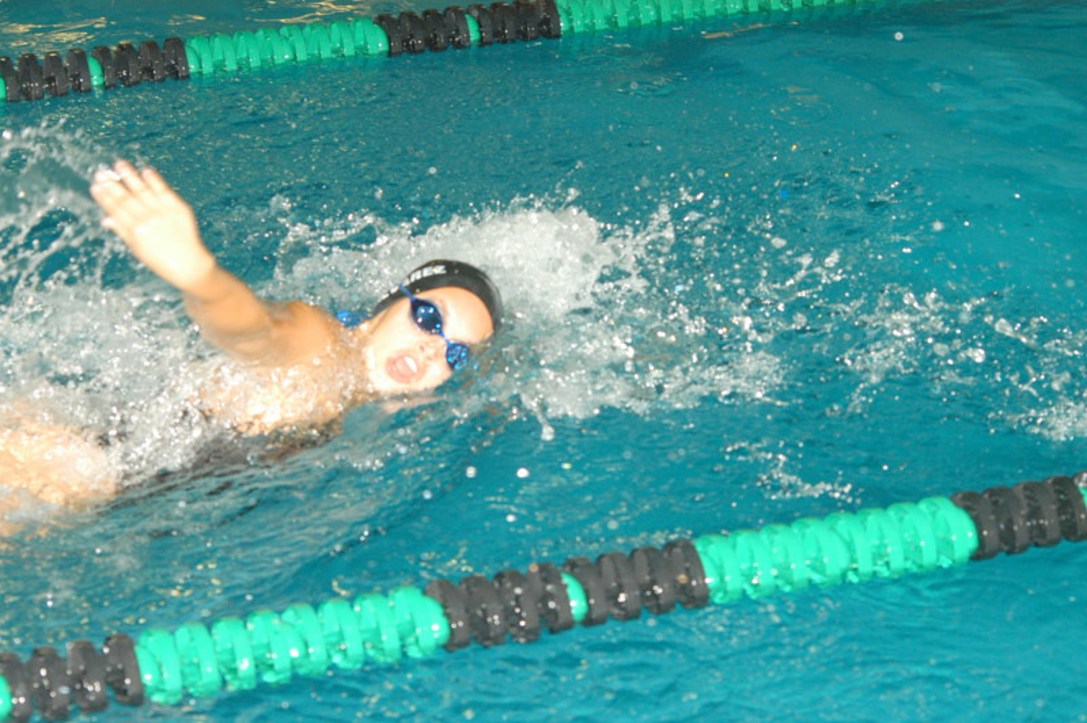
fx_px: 3168
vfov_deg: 13.0
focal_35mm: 105
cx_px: 544
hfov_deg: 19.5
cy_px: 362
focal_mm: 70
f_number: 6.3
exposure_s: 1/180
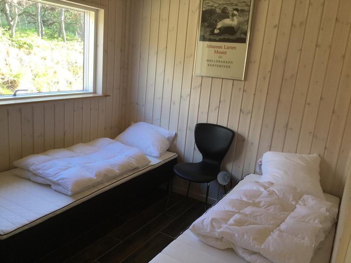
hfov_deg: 58.4
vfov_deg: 45.4
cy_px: 132
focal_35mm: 31
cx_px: 176
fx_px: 314
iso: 25
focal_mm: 3.3
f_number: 2.4
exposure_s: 1/33
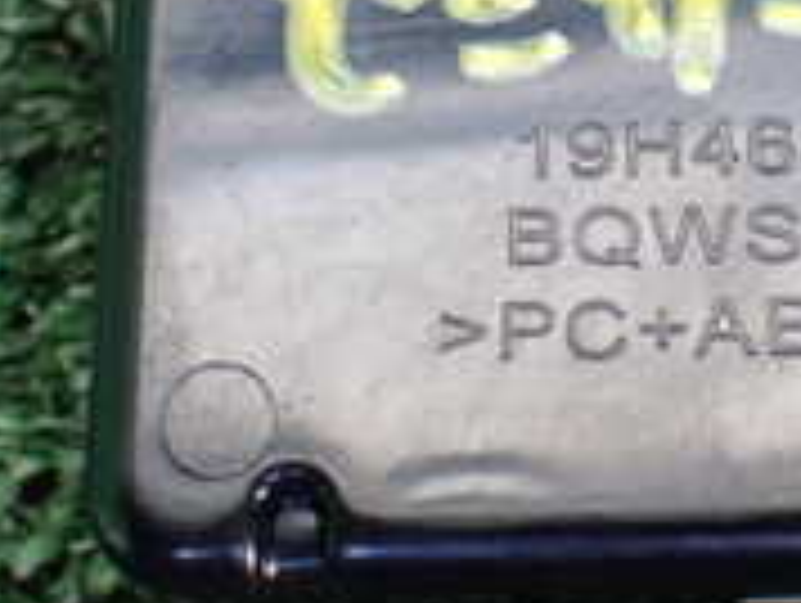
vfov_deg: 14.4
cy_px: -50
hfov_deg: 19.2
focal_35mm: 101
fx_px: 2340
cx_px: 657
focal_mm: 5.4
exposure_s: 1/40
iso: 800
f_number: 2.3
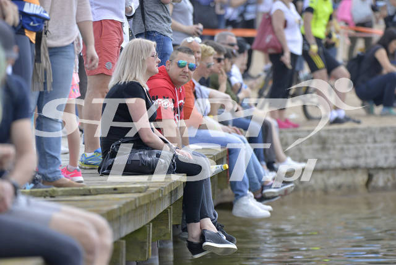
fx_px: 4401
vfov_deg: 3.4
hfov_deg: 5.2
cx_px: 198
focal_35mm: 400
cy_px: 132
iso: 800
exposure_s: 1/2000
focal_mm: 400
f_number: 8
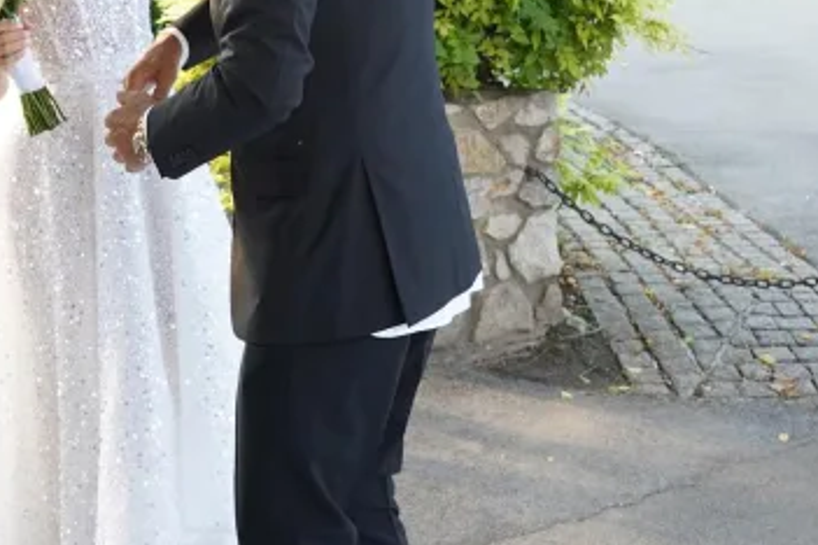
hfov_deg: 25.8
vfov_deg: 17.3
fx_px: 1772
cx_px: 256
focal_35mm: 78
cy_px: 73
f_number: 4
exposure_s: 1/400
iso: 800
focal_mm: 24
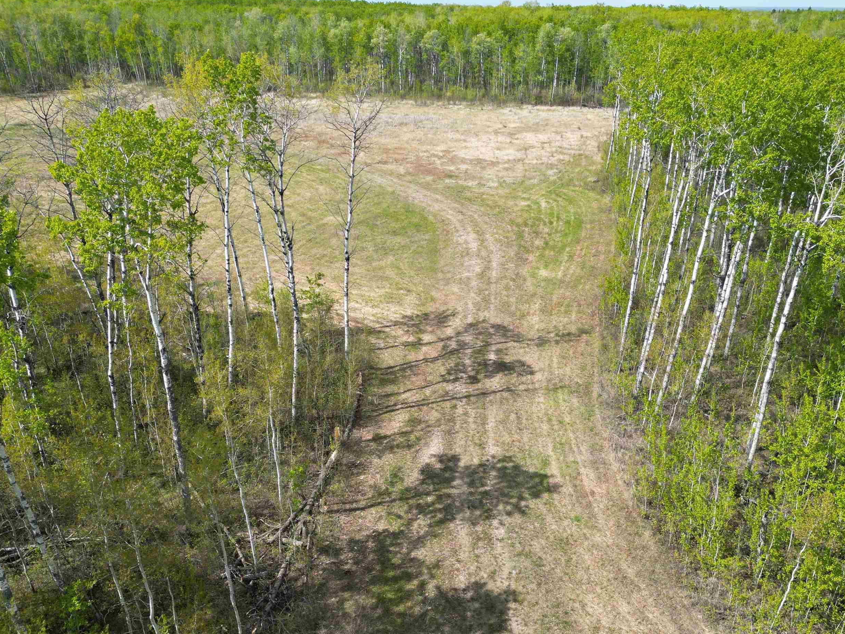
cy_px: 382
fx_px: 732
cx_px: 417
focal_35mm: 30
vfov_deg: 46.5
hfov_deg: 60.0
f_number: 1.7
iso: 110
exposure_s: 1/2000
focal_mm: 6.72
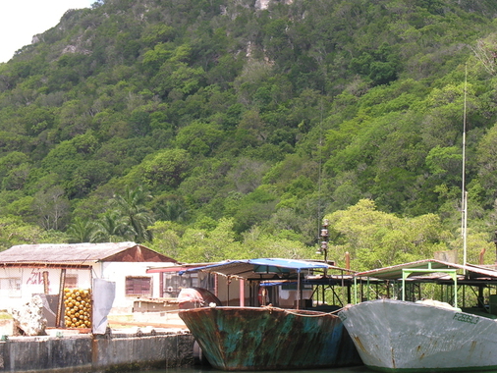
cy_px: 149
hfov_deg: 15.2
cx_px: 281
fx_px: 1867
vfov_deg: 11.4
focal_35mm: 130
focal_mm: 24
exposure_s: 1/127
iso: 50
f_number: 5
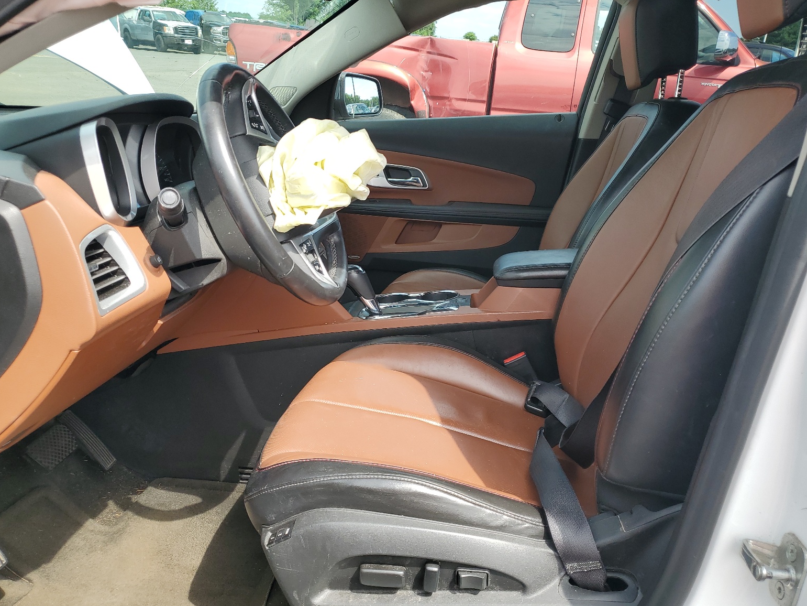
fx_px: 629
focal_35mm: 27
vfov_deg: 51.4
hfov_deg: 65.3
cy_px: 297
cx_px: 396
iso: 50
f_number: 1.5
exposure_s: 1/833
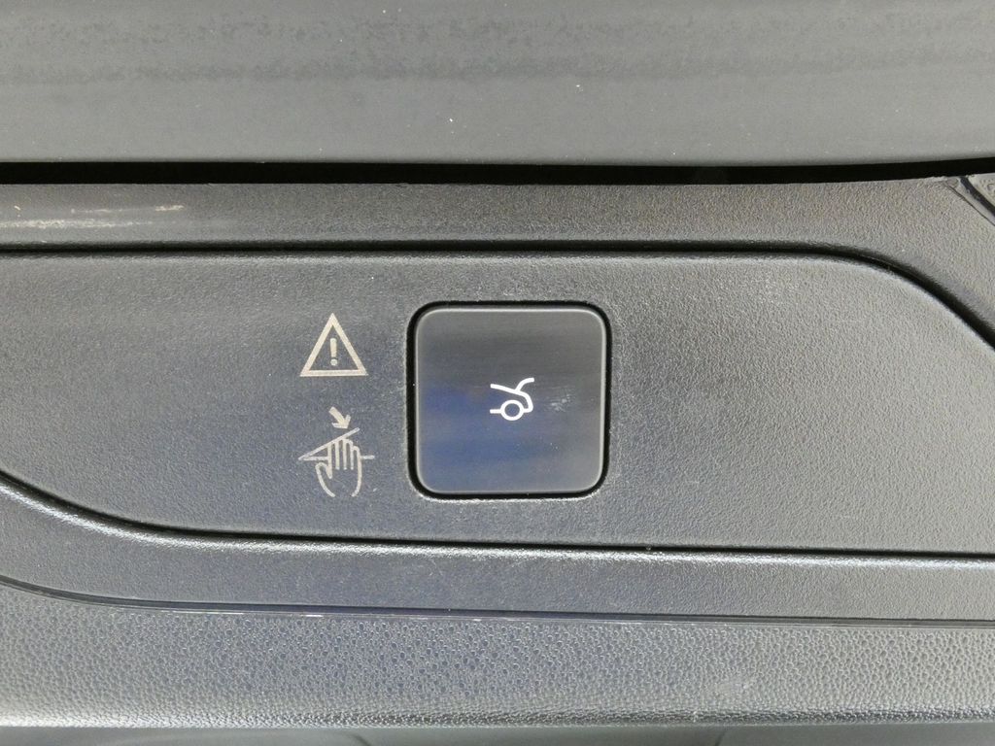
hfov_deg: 55.4
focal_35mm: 33
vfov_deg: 42.9
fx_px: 949
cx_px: 498
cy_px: 373
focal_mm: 6
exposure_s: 1/80
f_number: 5.6
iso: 1600
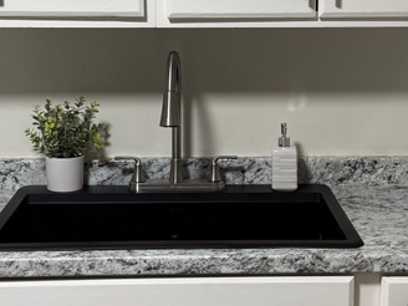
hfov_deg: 26.0
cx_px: 240
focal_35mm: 75
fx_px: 884
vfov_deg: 19.6
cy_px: 108
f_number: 1.78
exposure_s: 1/60
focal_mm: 6.76
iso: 160
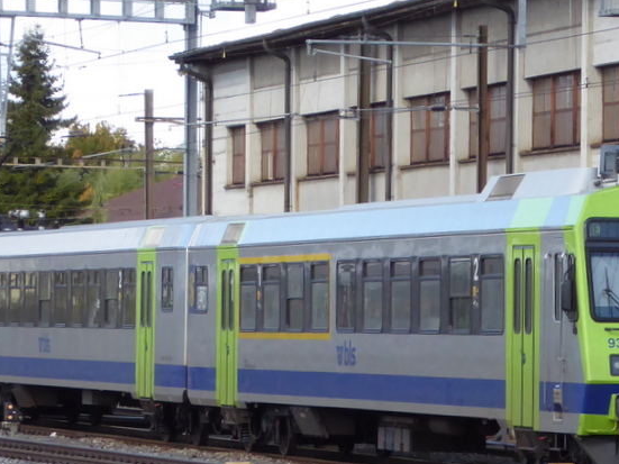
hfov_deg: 6.0
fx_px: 5882
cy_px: 293
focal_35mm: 329
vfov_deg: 4.5
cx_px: 362
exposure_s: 1/500
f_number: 5.4
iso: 400
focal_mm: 27.1
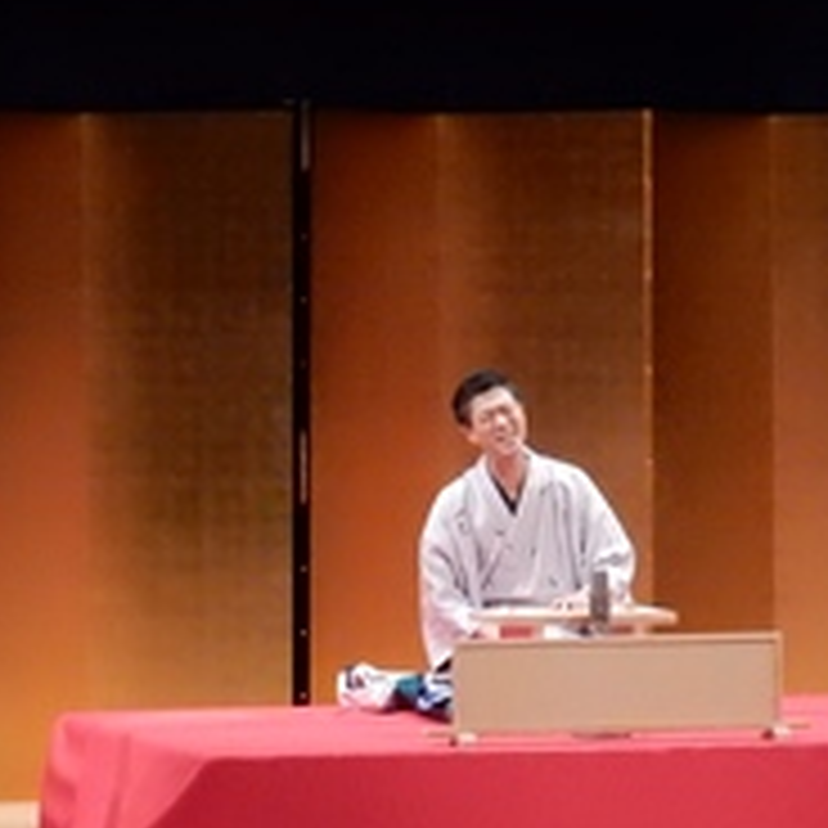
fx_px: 5764
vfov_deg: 8.2
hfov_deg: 8.2
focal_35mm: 213
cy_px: 405
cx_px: 248
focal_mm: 17.6
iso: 1600
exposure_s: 1/250
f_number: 5.3
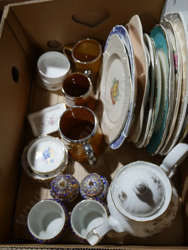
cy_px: 125
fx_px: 260
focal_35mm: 36
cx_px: 94
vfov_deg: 51.3
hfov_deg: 39.7
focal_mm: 18
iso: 200
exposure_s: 1/60
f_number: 4
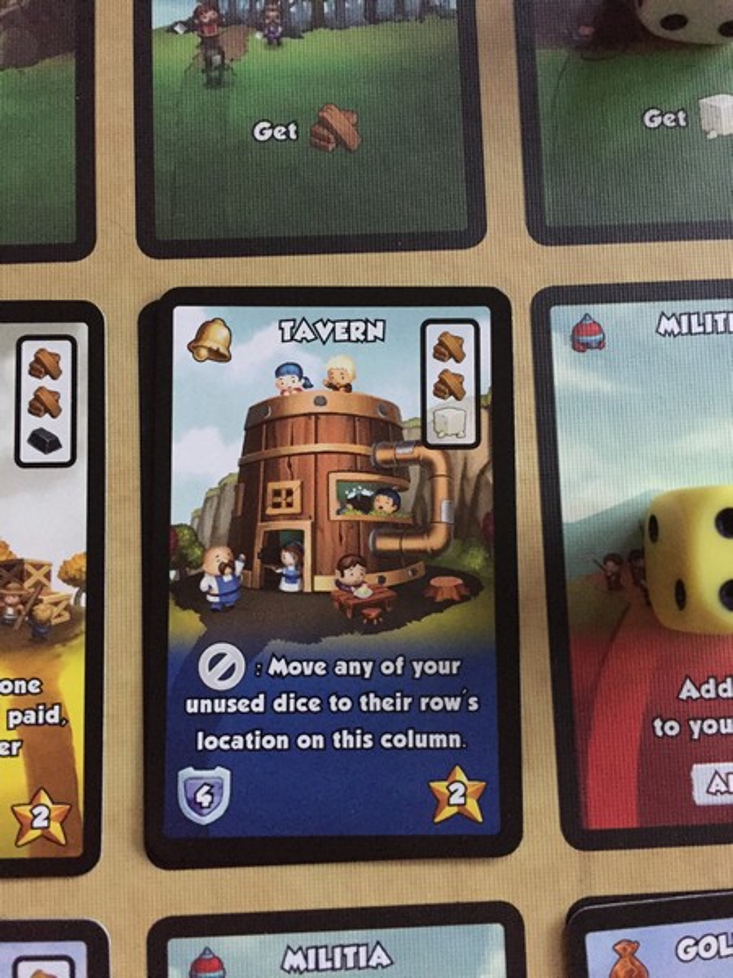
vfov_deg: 61.7
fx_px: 819
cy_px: 489
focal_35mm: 29
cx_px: 366
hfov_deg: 48.2
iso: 400
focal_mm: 4.15
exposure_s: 1/15
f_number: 2.2
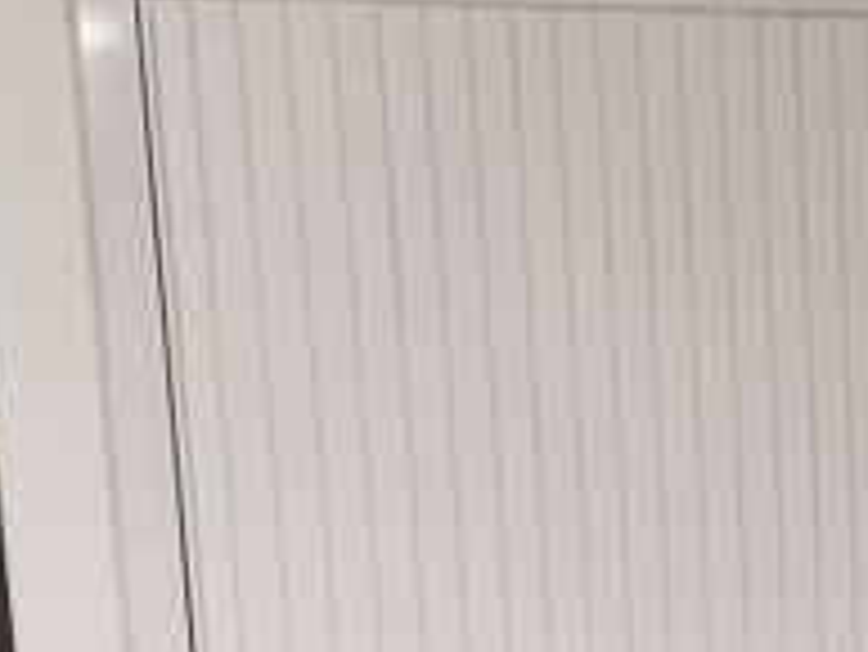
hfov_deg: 26.6
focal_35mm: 67
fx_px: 1681
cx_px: 958
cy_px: 472
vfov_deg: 21.8
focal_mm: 5.56
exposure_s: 1/50
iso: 200
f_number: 1.6
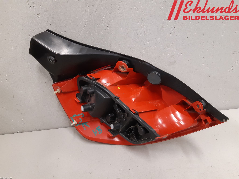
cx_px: 120
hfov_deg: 67.3
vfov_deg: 53.1
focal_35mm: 26
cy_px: 90
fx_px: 180
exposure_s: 1/50
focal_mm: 3.93
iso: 250
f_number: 1.7
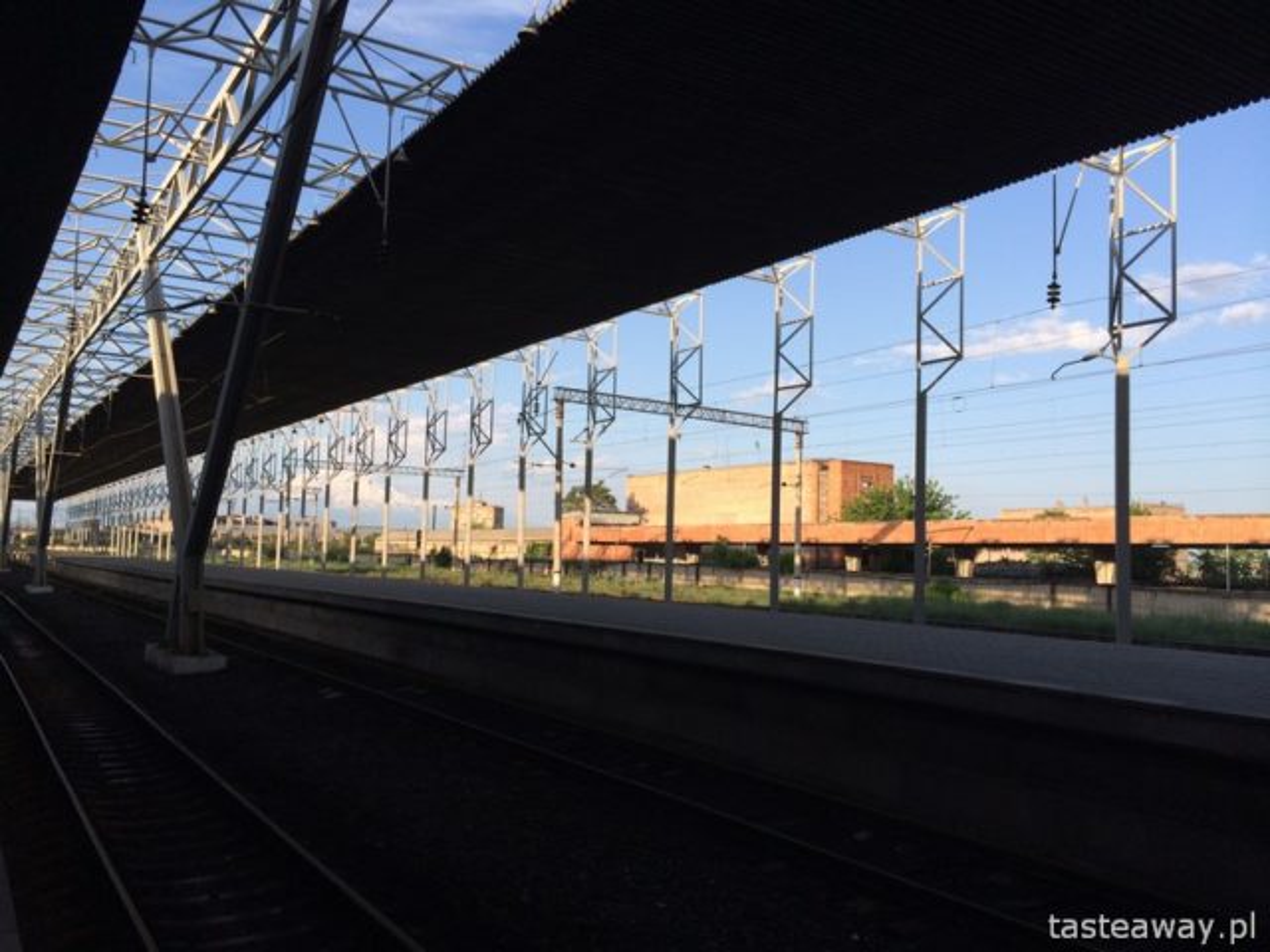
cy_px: 476
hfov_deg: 60.0
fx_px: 1101
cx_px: 635
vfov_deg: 46.8
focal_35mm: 30
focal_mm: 4.12
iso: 32
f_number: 2.2
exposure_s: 1/1053
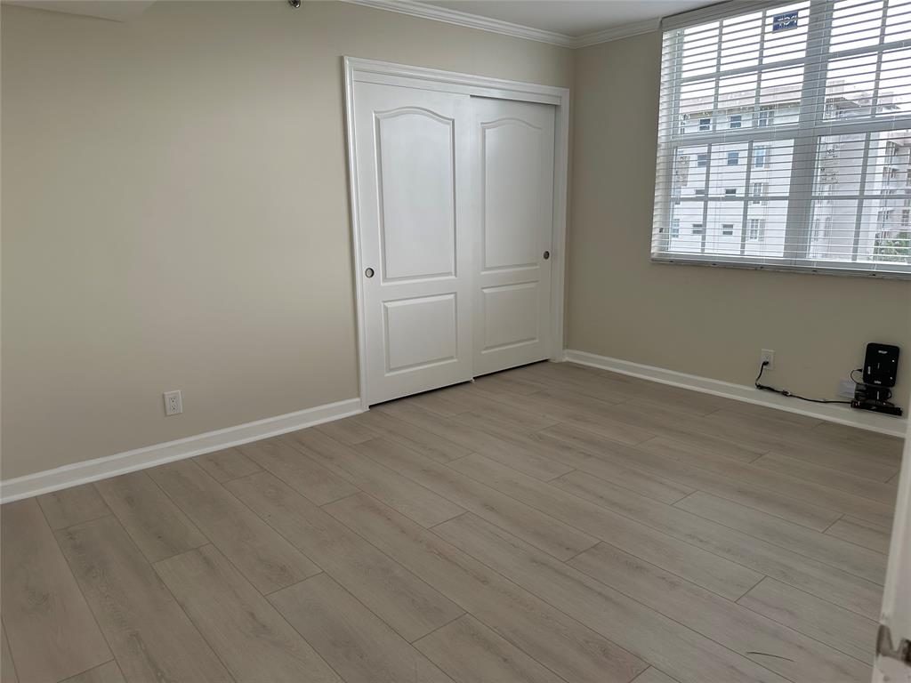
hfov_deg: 71.6
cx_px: 456
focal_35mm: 24
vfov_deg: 56.8
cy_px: 342
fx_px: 632
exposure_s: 1/120
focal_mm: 6.86
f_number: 1.78
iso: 160
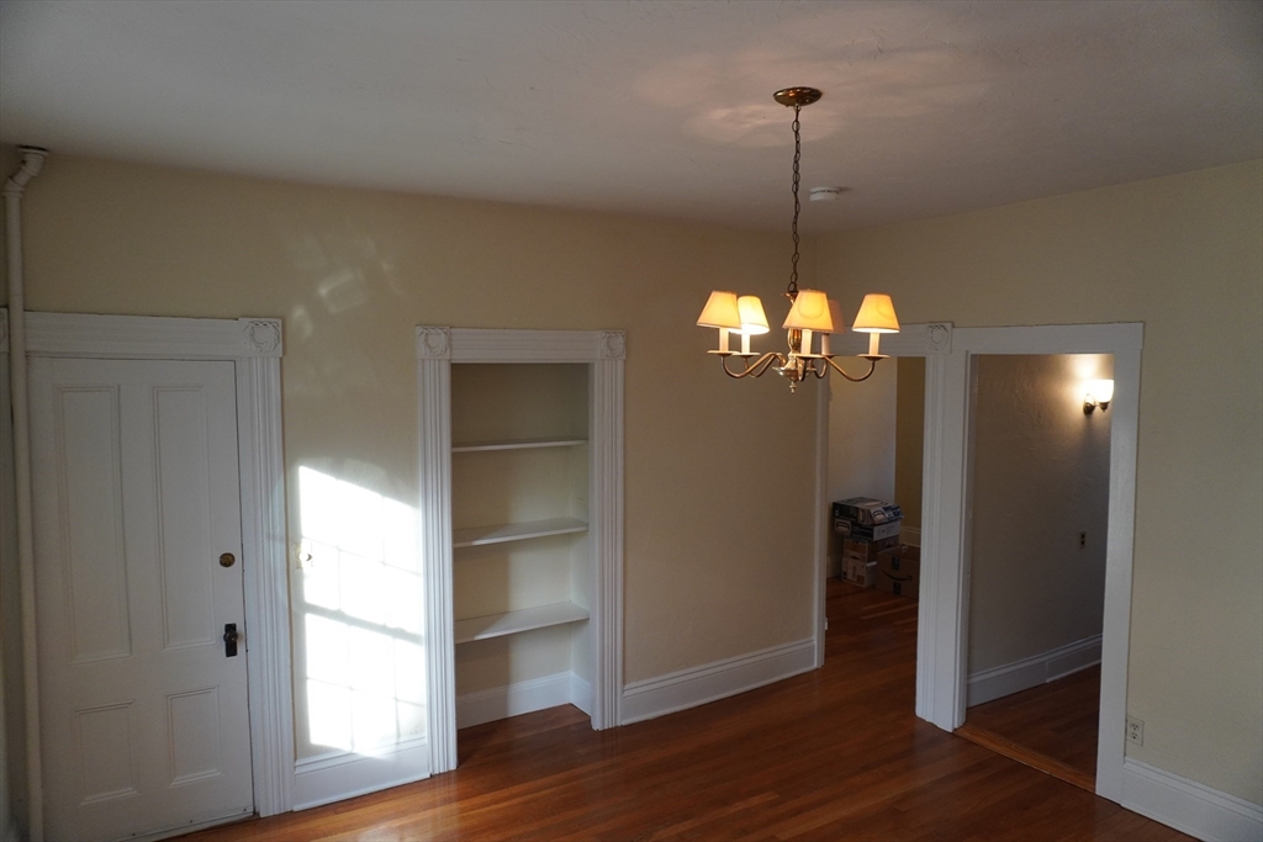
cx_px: 632
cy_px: 421
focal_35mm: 24
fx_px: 842
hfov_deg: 73.7
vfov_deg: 53.1
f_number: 4
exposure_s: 1/160
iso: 800
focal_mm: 16
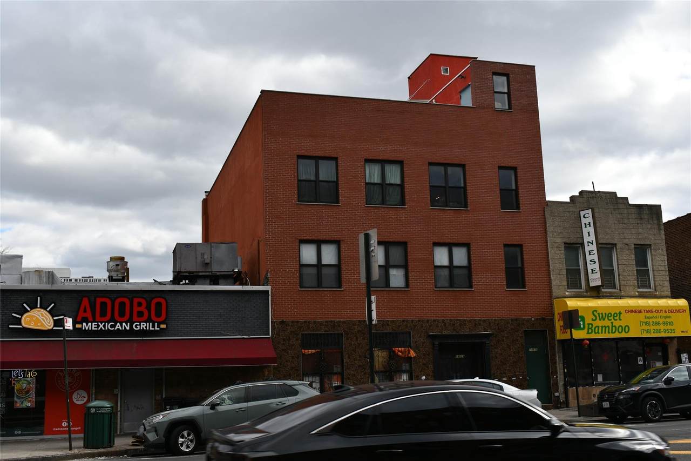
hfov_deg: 48.5
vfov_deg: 33.4
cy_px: 230
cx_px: 346
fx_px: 768
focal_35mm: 40
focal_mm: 27
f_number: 8
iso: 100
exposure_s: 1/320
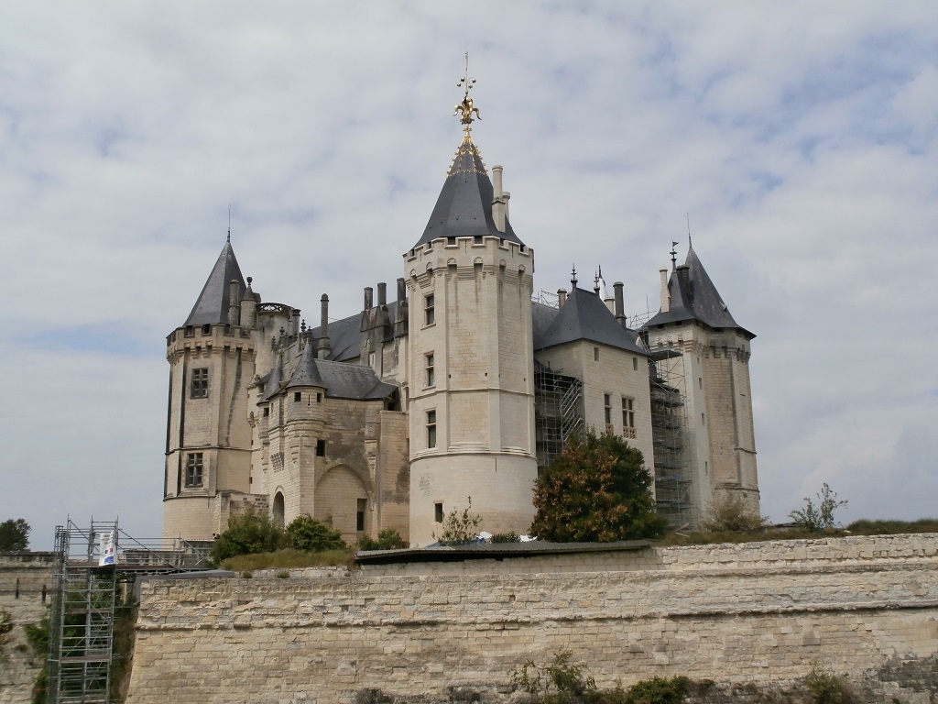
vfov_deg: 37.7
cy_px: 352
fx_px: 1030
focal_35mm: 38
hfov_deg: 49.0
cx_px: 469
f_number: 9.9
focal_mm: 6.67
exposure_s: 1/320
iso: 100
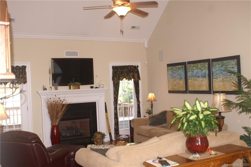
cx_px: 126
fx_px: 272
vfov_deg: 34.1
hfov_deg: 49.6
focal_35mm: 39
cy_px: 84
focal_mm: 26
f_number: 4.5
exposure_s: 1/60
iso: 400
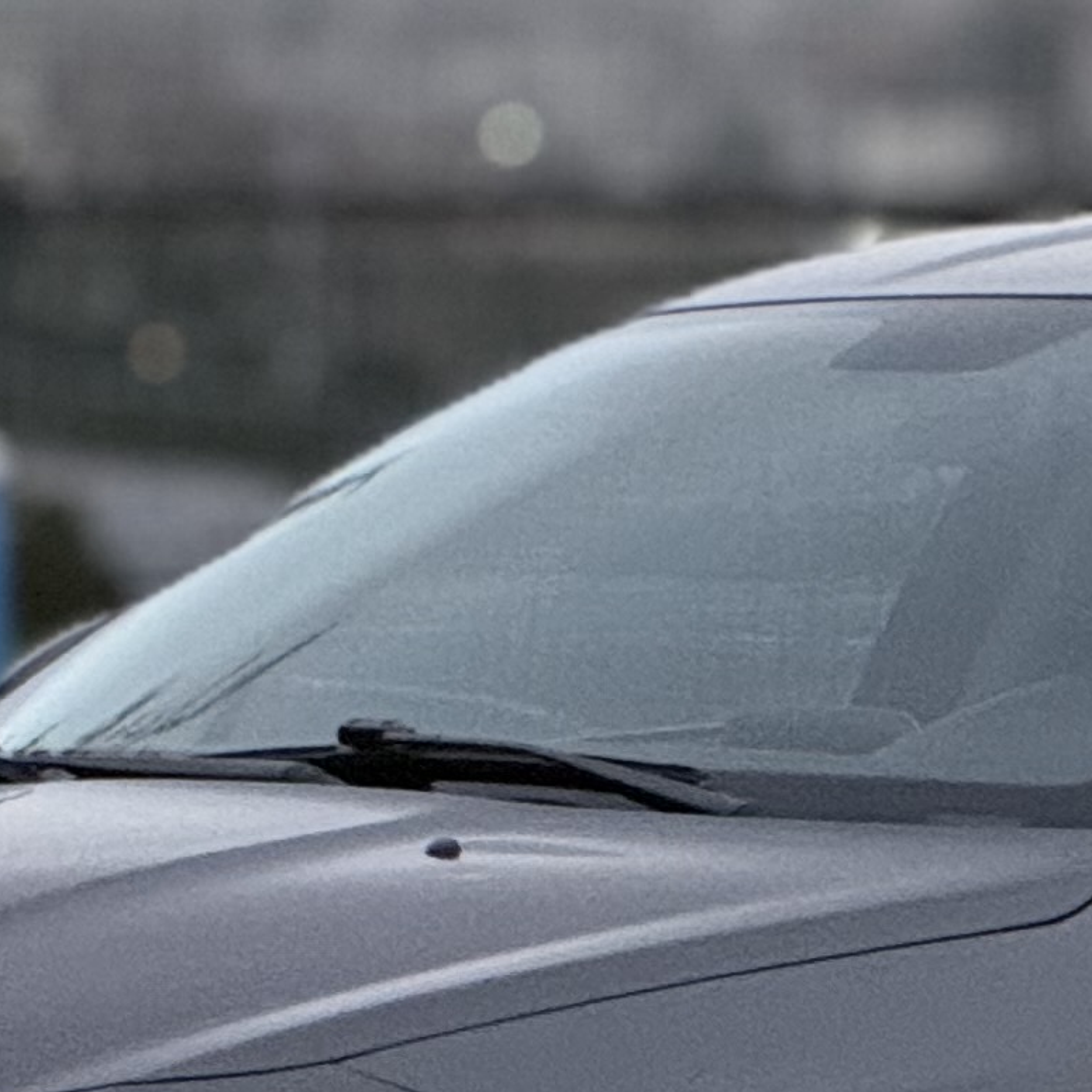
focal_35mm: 552
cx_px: 1344
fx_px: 19701
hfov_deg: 3.2
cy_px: 349
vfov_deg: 3.2
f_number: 2.8
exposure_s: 1/60
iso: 500
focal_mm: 15.66
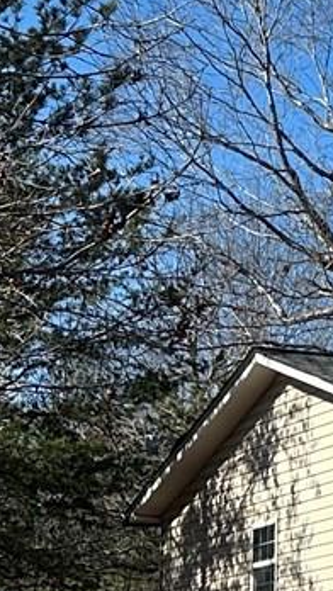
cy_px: 469
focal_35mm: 154
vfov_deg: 13.9
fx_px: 2415
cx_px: 1245
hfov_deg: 6.6
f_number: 1.78
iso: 80
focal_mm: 6.86
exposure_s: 1/3472
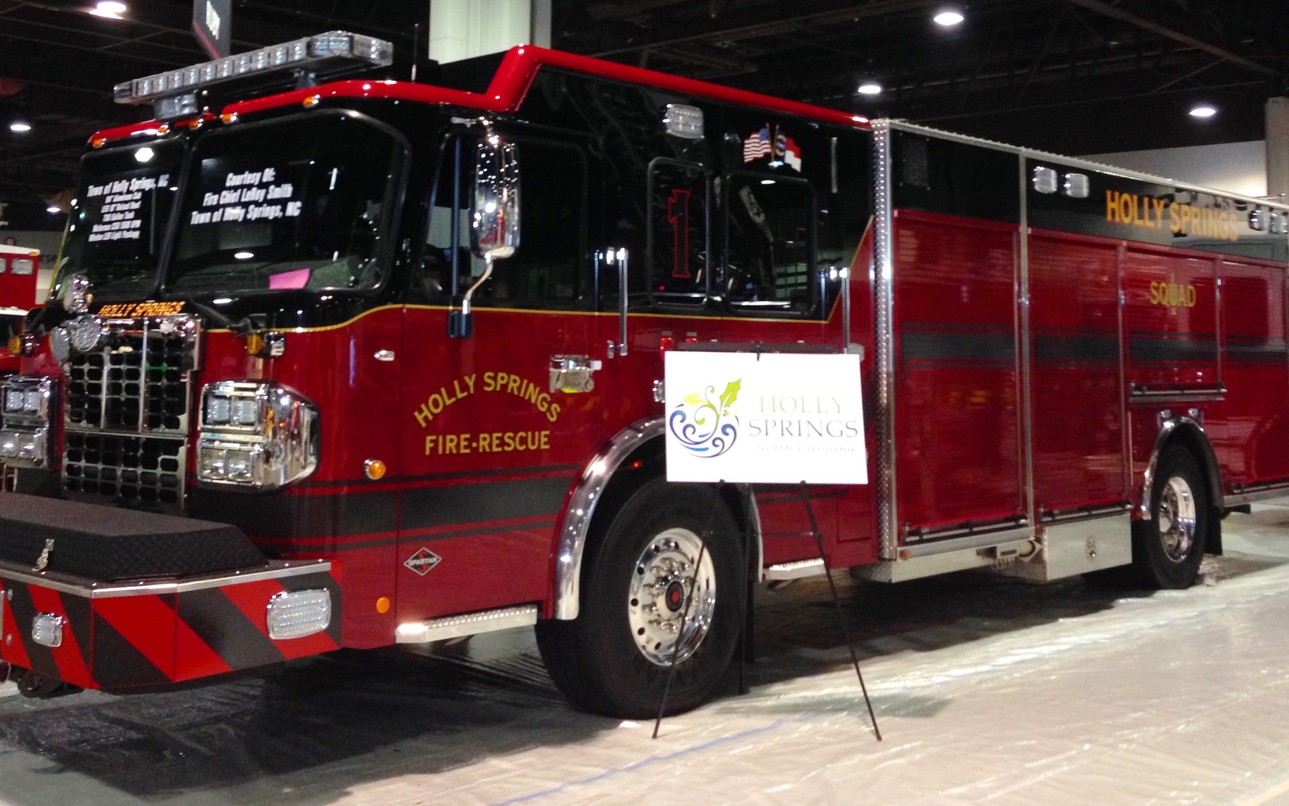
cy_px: 219
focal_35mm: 43
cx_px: 600
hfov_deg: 46.2
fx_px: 1511
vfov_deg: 29.5
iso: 160
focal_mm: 4.12
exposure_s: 1/20
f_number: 2.4
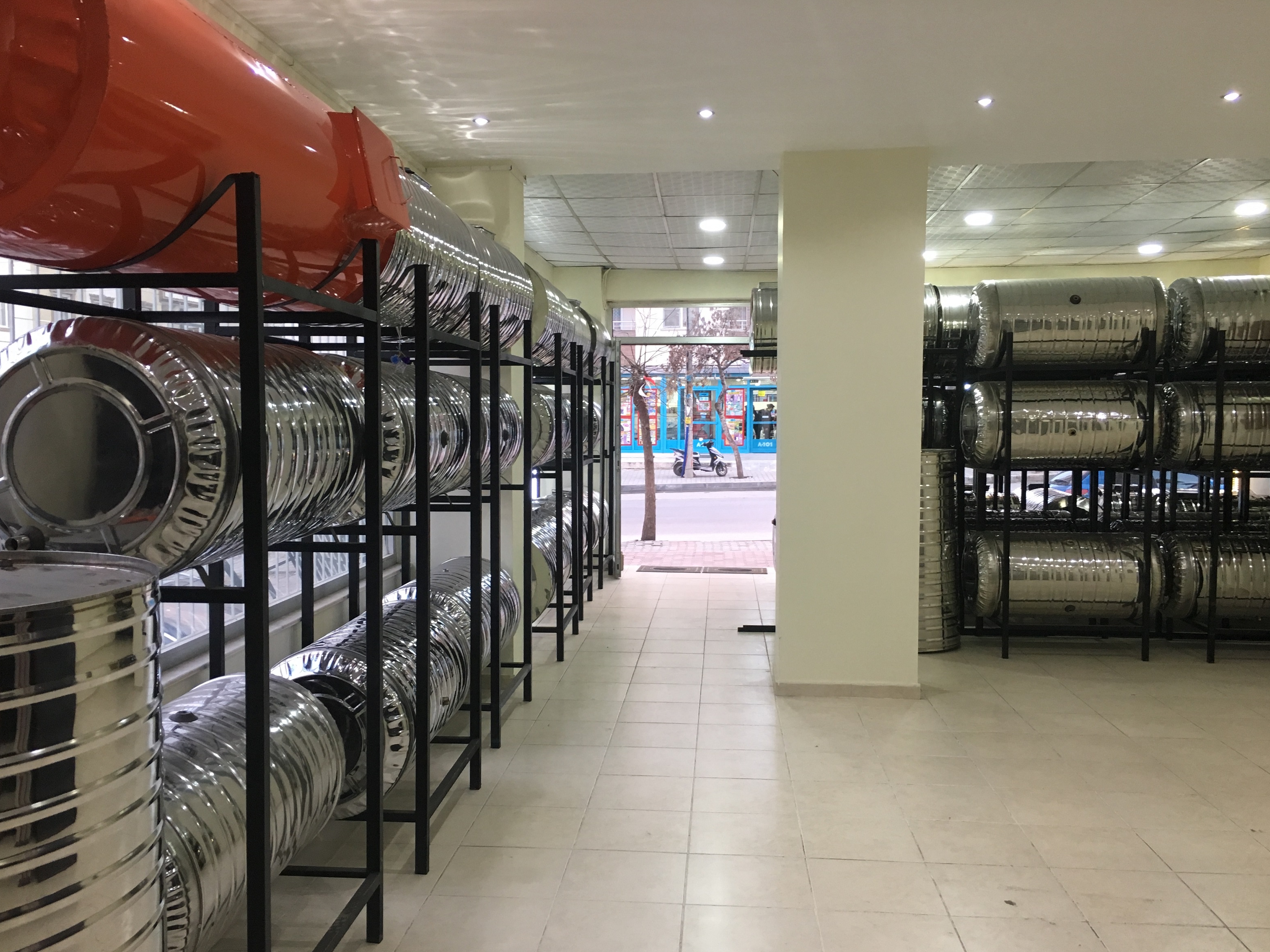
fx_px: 1101
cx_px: 626
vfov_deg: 46.8
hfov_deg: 60.0
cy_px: 490
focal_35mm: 30
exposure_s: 1/33
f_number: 2.2
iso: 125
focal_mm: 4.15
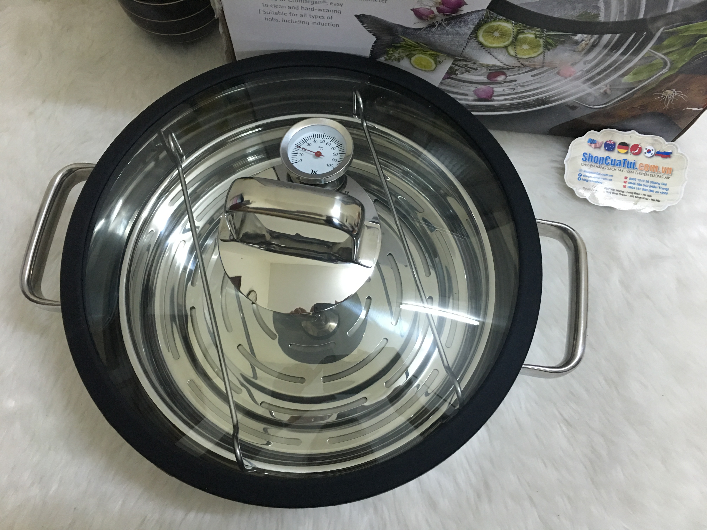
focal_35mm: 29
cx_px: 354
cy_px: 265
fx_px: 592
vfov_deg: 48.2
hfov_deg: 61.7
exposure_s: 1/10
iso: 100
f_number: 2.2
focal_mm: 4.15
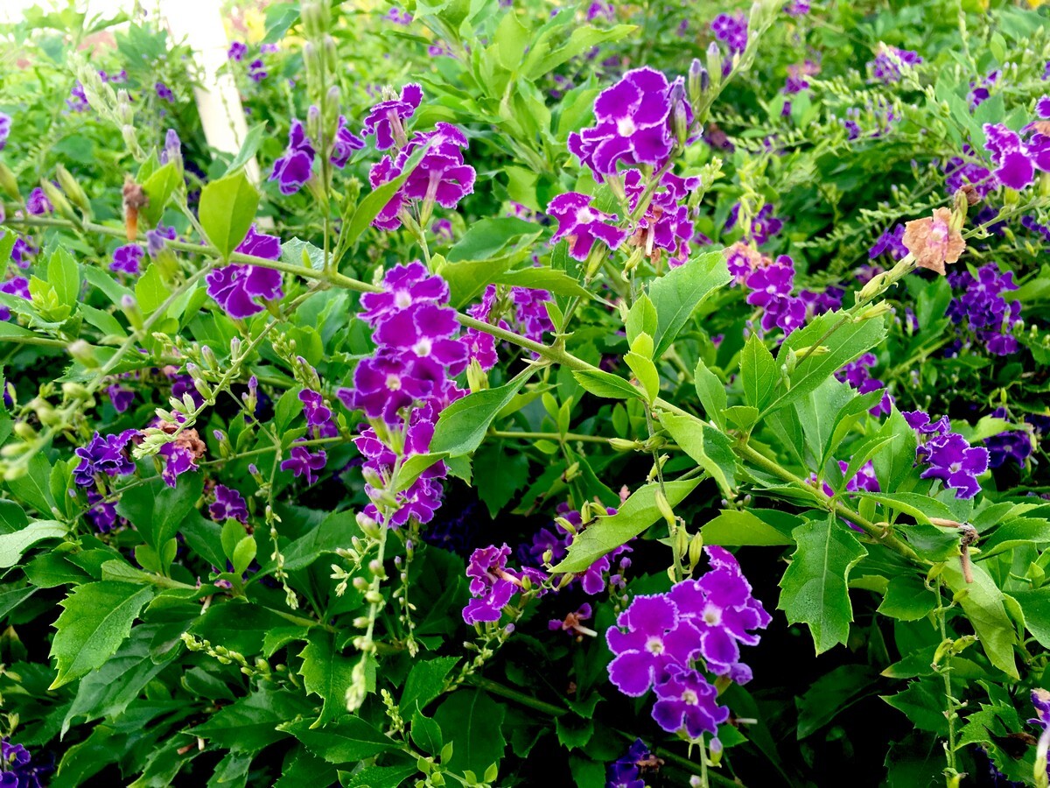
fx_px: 880
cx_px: 525
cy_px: 394
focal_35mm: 29
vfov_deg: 48.2
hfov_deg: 61.7
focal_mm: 4.15
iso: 25
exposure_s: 1/100
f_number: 2.2
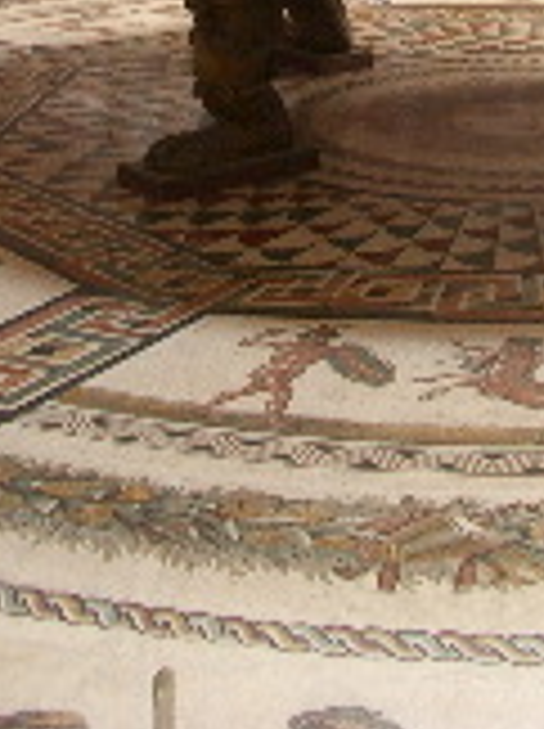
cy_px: -194
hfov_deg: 16.1
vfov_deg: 20.0
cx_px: 375
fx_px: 1912
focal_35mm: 91
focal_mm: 5.8
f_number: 2.6
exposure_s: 1/13
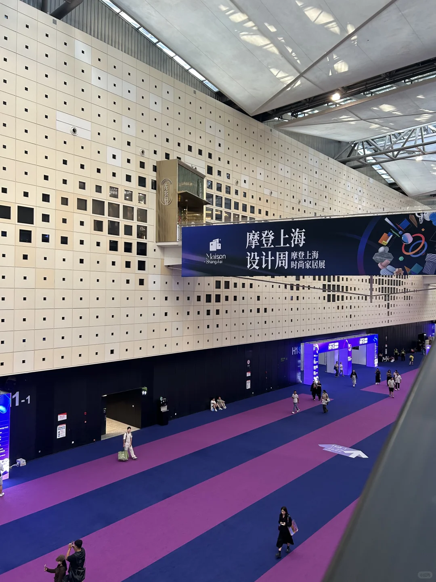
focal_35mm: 26
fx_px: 437
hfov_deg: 53.1
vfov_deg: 67.3
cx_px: 218
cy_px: 291
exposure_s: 1/100
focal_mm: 5.7
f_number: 1.5
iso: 100
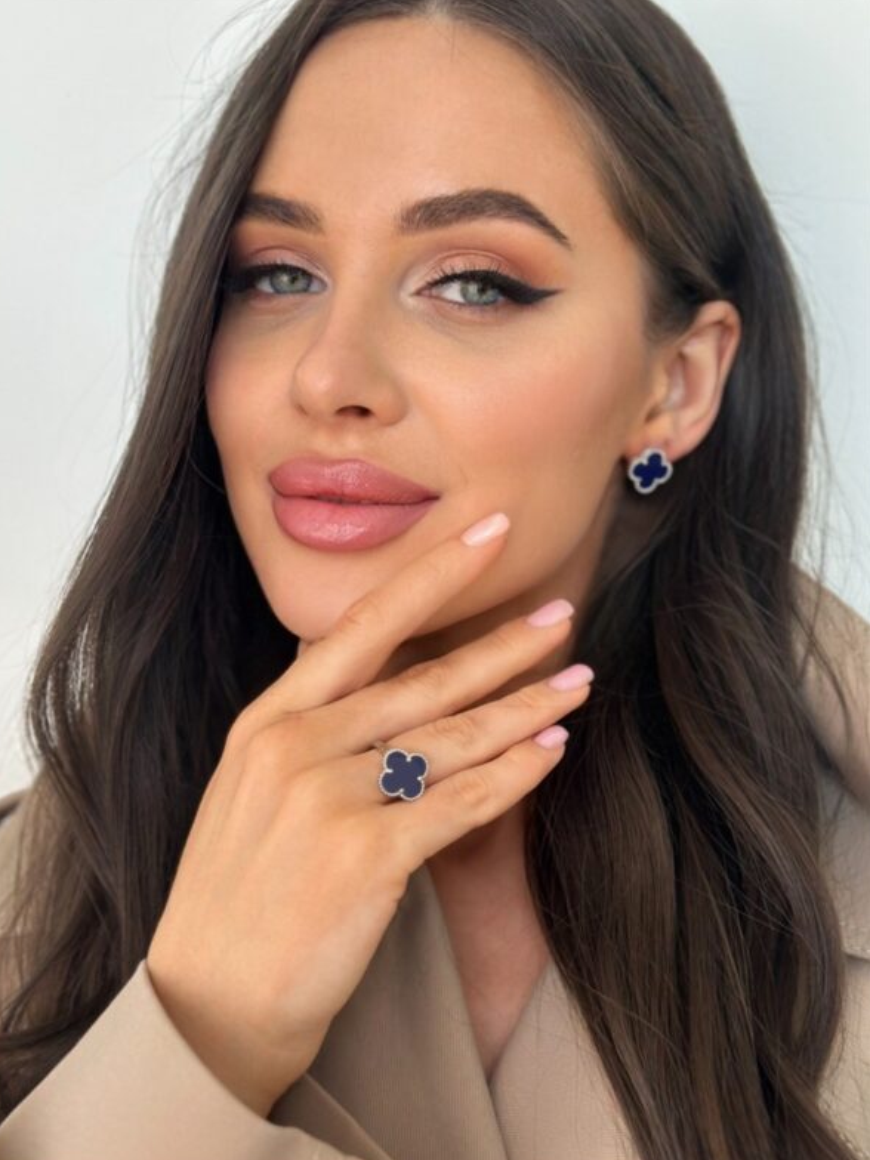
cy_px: 583
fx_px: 1642
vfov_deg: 38.9
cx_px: 431
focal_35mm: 49
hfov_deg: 29.7
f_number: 1.78
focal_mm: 6.86
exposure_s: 1/229
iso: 80
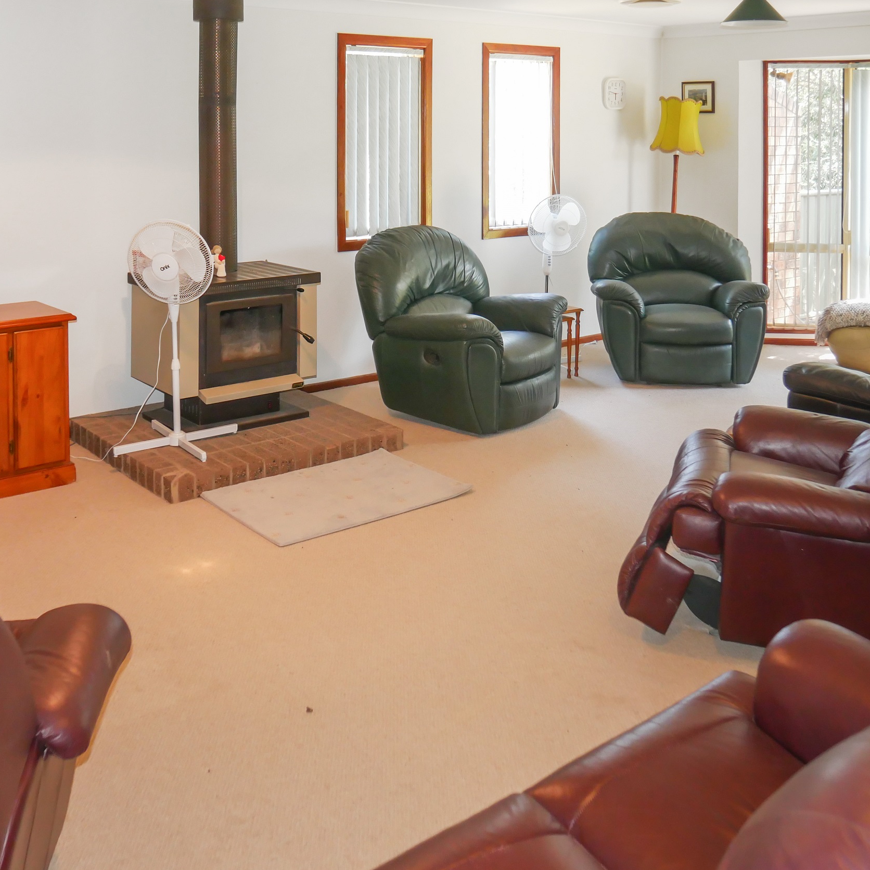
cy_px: 441
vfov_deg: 48.4
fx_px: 967
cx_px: 376
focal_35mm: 34
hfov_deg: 48.3
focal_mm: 14
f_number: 3.5
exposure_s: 1/60
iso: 800
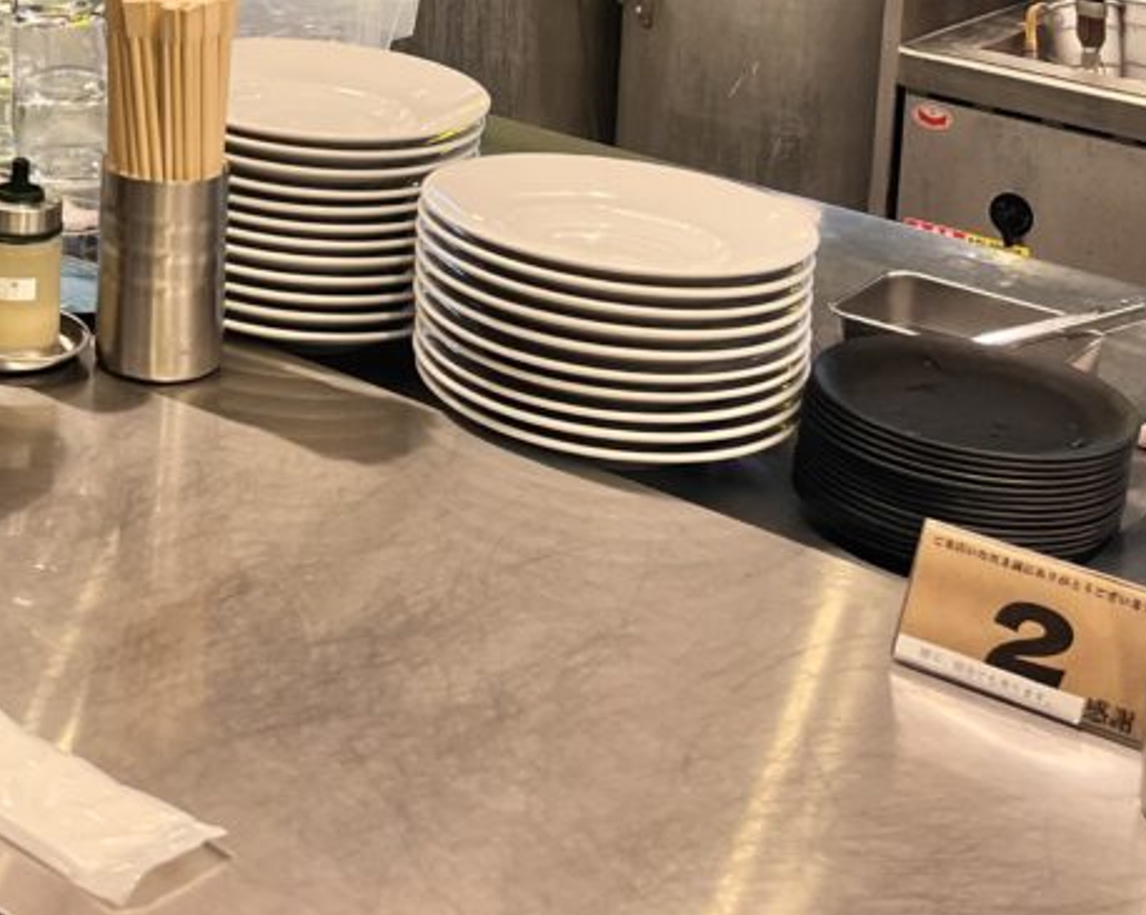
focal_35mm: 71
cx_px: 60
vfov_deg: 19.8
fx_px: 2407
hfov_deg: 25.7
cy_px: -282
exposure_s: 1/100
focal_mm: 5.1
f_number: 1.6
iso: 125
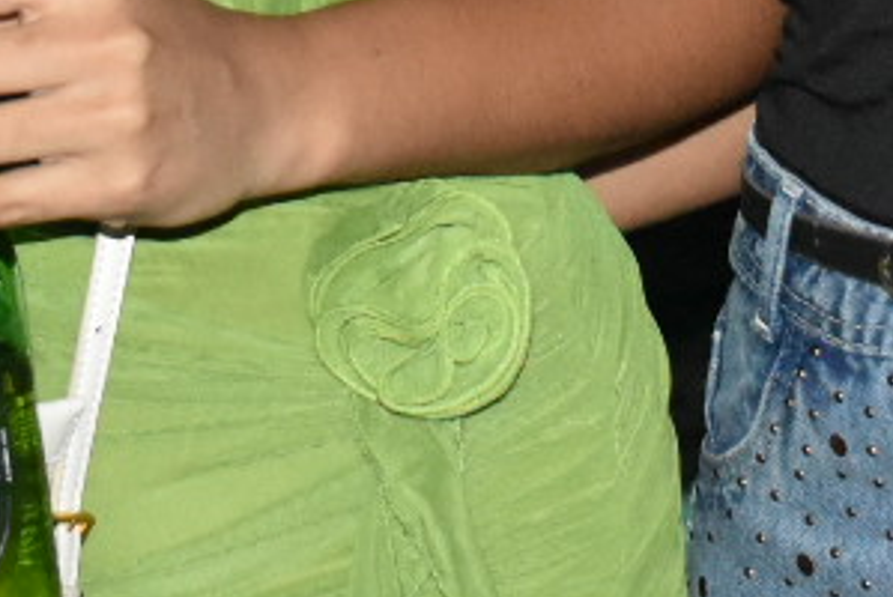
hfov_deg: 11.0
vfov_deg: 7.2
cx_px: 693
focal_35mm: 187
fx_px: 4636
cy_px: -370
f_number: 3.8
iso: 3200
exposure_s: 1/100
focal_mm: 23
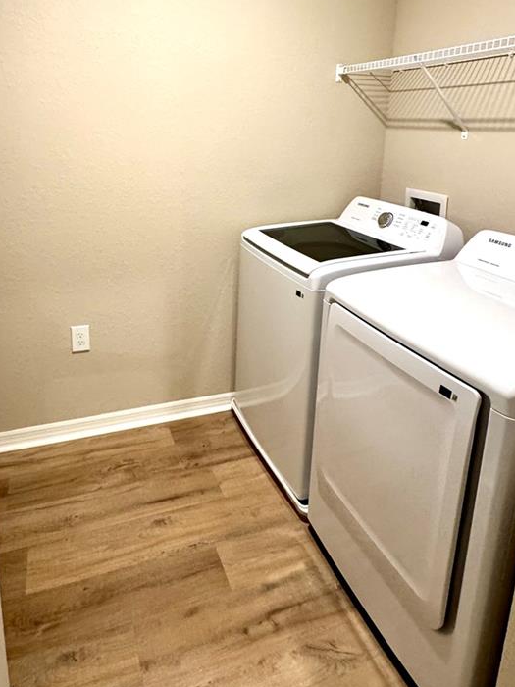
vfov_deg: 69.5
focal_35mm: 24
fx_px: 476
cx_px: 212
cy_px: 228
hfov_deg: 56.5
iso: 250
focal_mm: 2.22
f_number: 2.2
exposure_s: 1/60
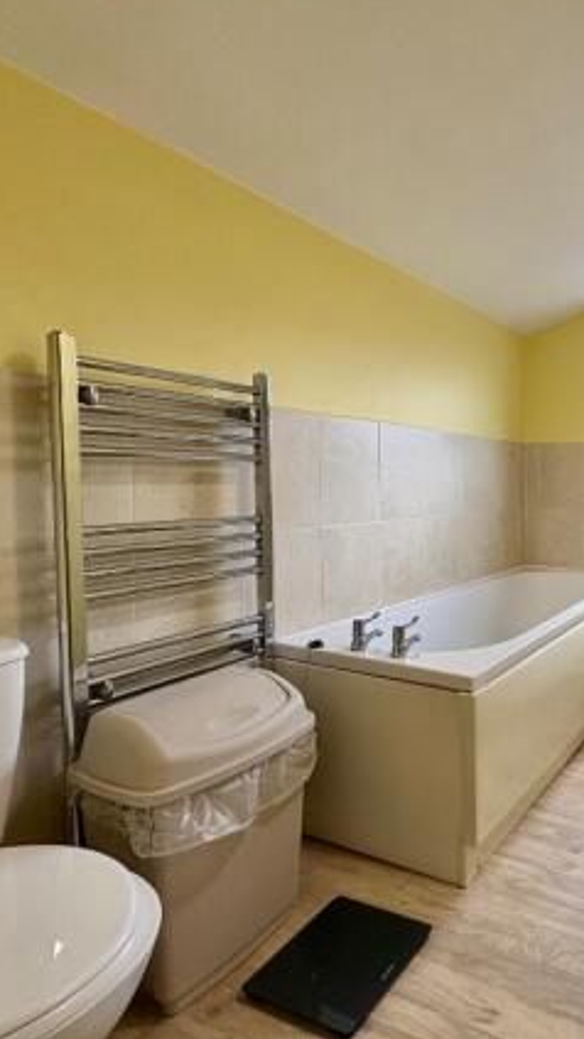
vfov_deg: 83.8
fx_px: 578
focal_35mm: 21
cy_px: 507
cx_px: 575
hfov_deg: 45.7
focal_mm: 2.22
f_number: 2.2
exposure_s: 1/100
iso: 200
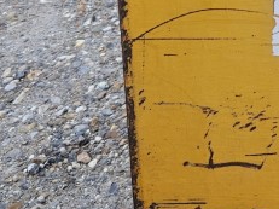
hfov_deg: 18.5
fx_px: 822
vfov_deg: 14.0
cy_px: -50
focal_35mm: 102
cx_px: 308
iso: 100
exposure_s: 1/180
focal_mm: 5.4
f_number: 1.8
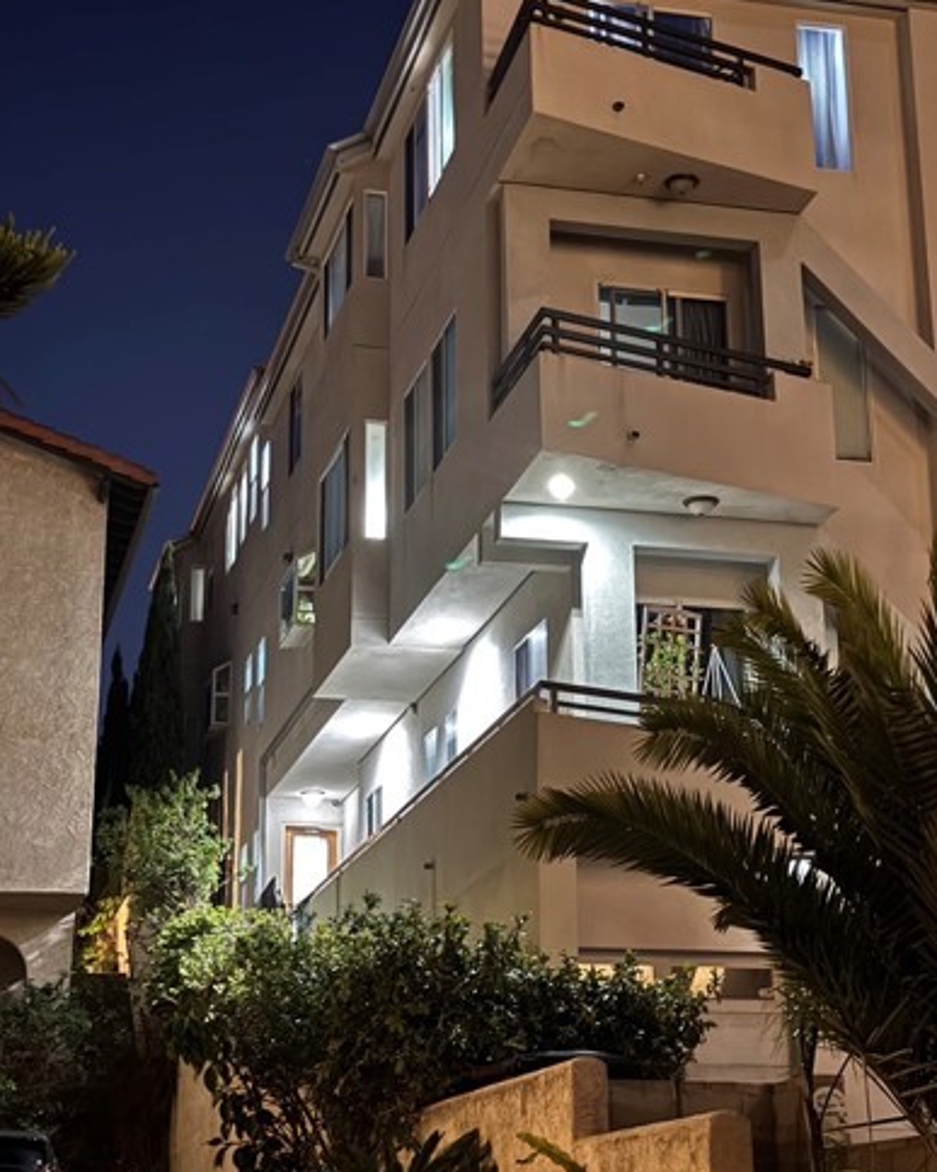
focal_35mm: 62
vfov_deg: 30.5
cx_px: 518
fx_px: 2150
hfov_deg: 24.6
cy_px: 521
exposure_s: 1/5
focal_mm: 6.76
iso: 640
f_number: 1.78
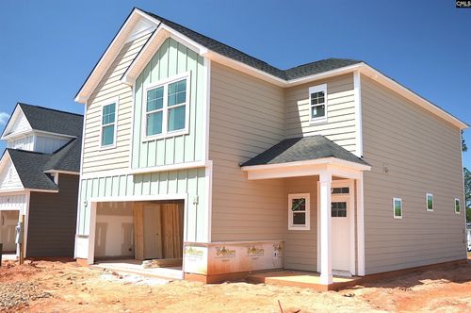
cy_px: 156
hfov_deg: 55.9
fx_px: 444
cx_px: 236
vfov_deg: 38.8
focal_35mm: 34
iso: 100
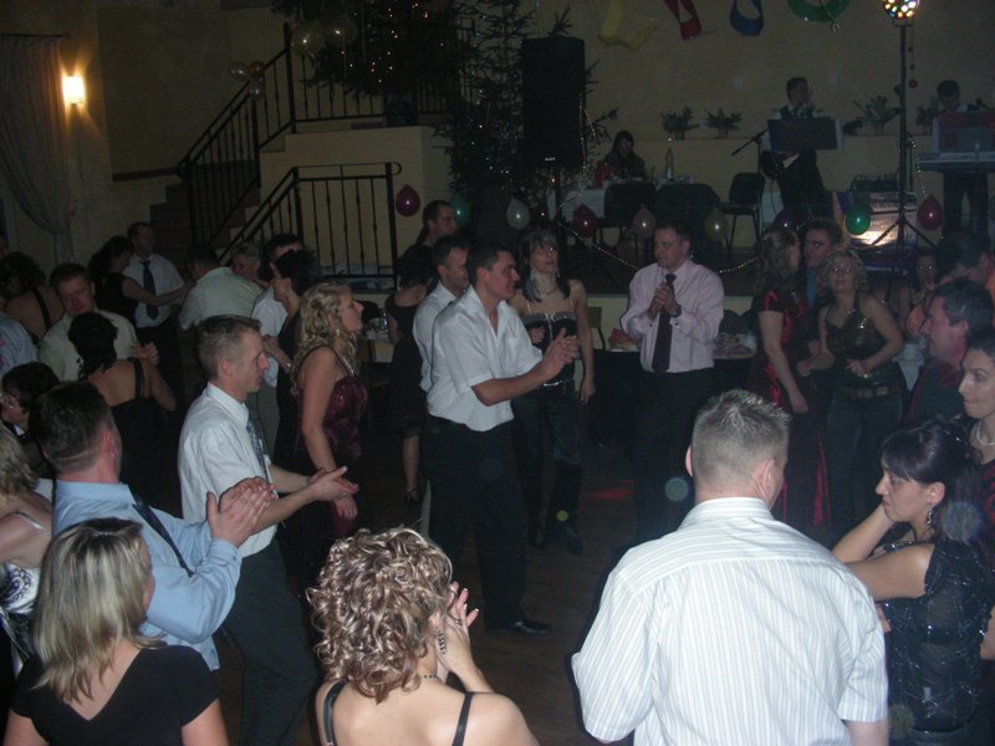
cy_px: 373
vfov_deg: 37.7
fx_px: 1092
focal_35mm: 38
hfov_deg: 49.0
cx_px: 498
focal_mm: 6.3
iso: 215
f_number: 3.5
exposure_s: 1/60
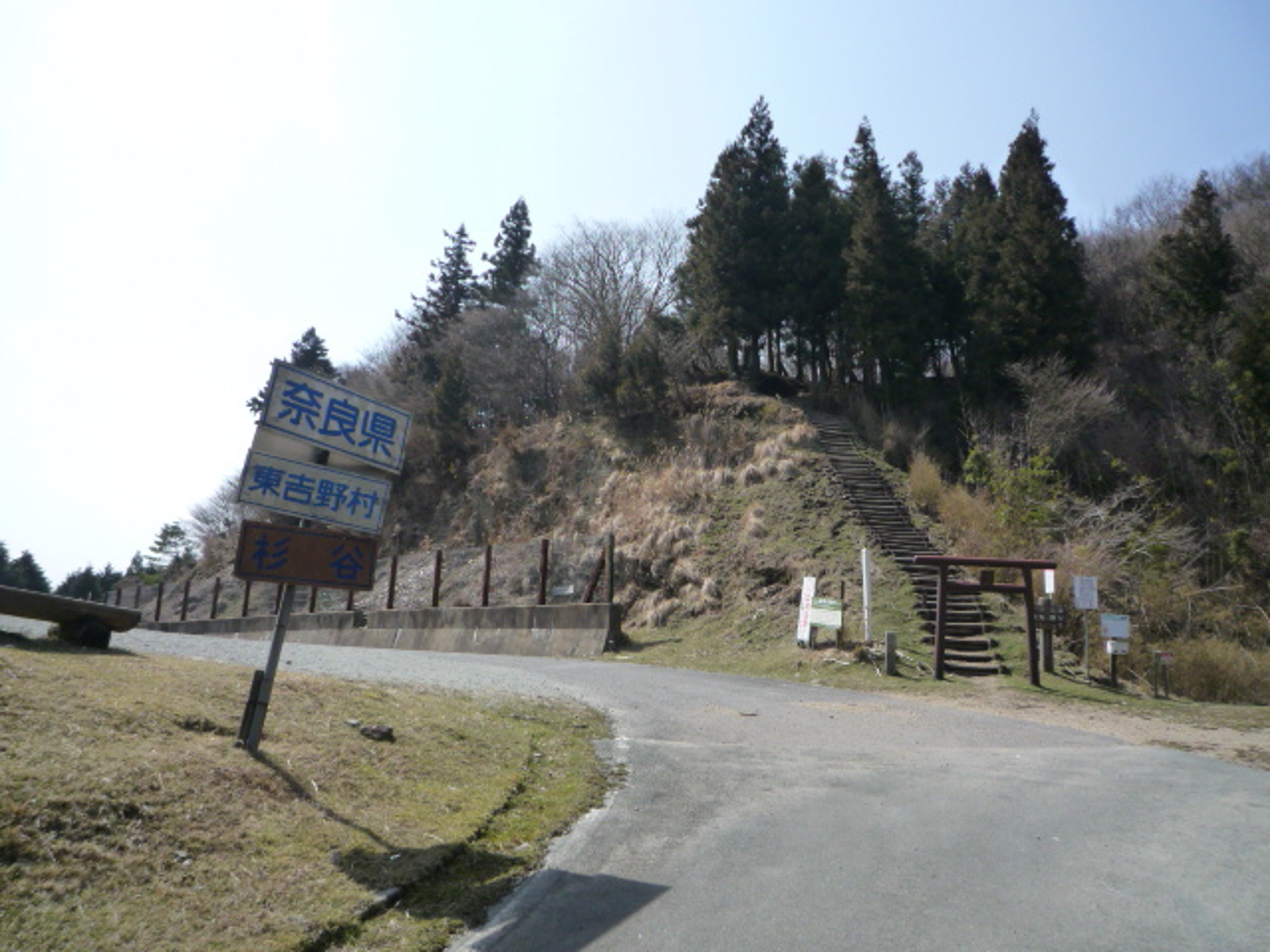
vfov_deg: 54.9
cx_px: 635
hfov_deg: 69.4
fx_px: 917
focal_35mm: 25
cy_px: 476
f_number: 4
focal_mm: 4.4
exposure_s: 1/800
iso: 160
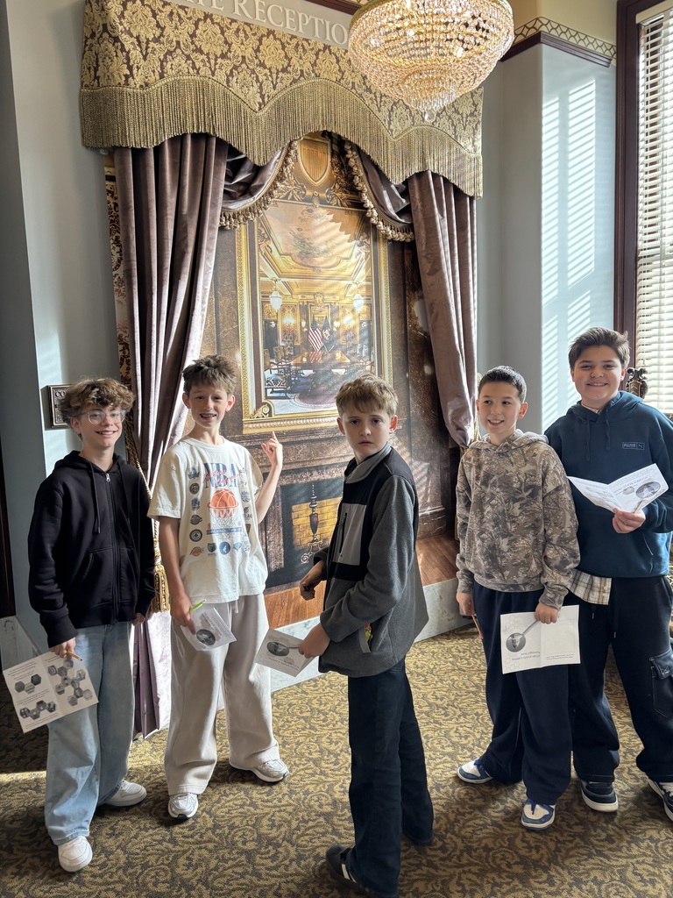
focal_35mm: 26
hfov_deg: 53.1
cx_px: 336
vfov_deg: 67.3
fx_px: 674
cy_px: 449
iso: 80
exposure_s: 1/60
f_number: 1.6
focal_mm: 5.96
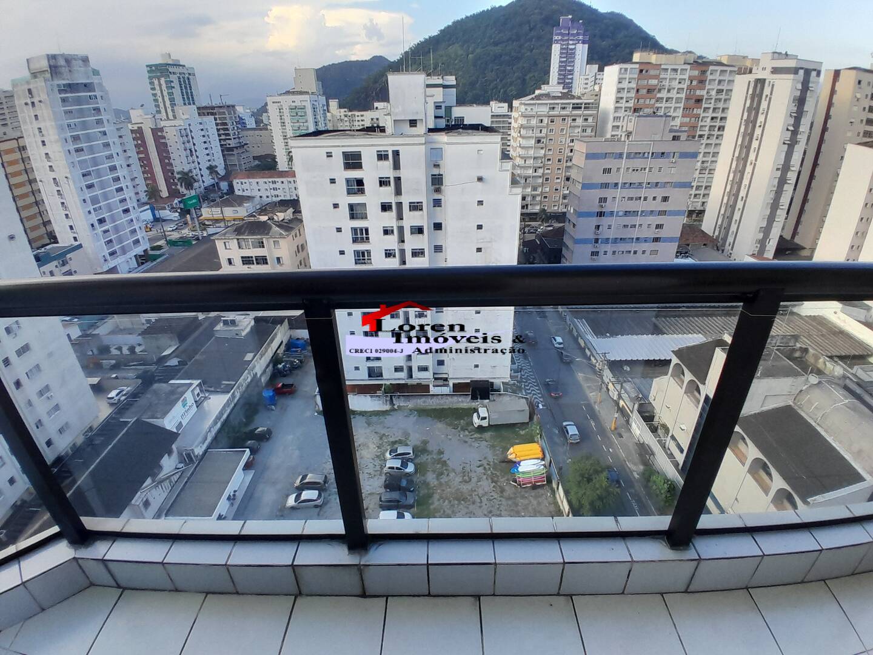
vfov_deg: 74.7
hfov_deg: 91.0
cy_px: 328
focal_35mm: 17
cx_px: 436
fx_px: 429
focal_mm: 1.46
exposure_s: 1/193
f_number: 2.2
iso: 40
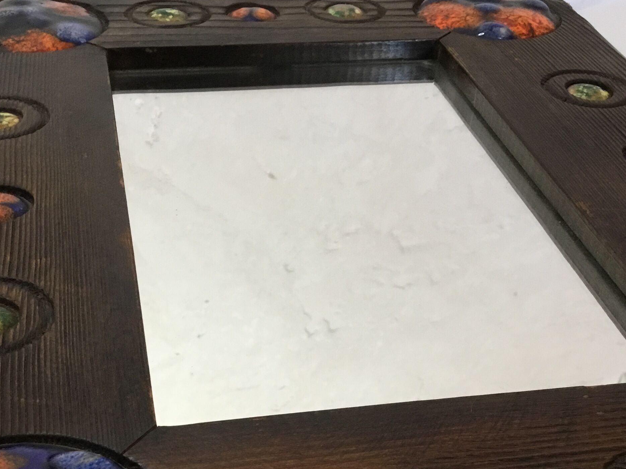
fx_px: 976
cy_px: 389
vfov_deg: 26.4
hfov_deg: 35.5
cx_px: 279
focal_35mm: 54
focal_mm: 3.3
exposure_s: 1/33
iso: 160
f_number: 2.4
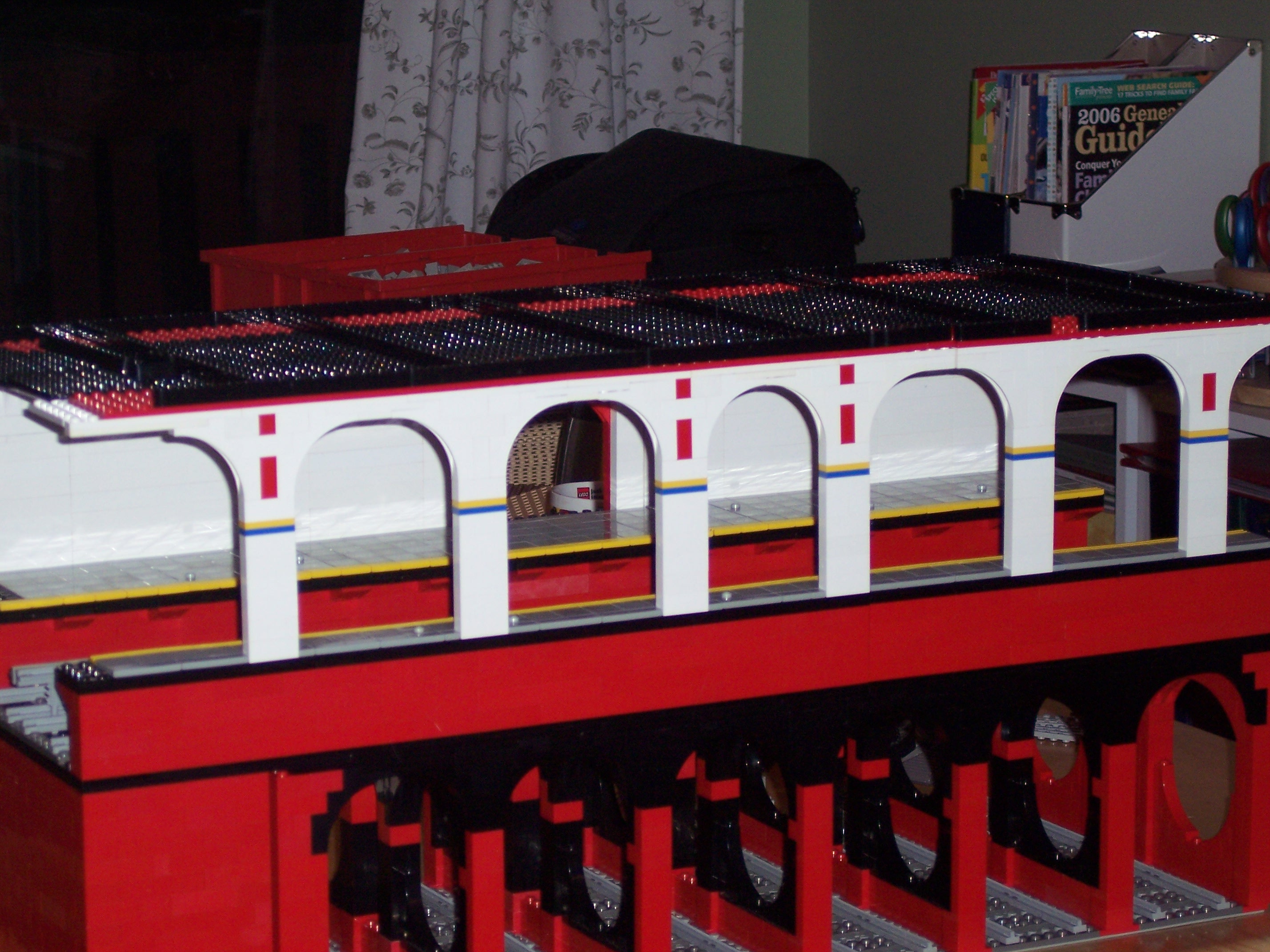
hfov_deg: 16.8
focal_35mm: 117
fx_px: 4293
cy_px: 476
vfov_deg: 12.7
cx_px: 635
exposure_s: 1/125
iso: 140
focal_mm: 24
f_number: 4.8
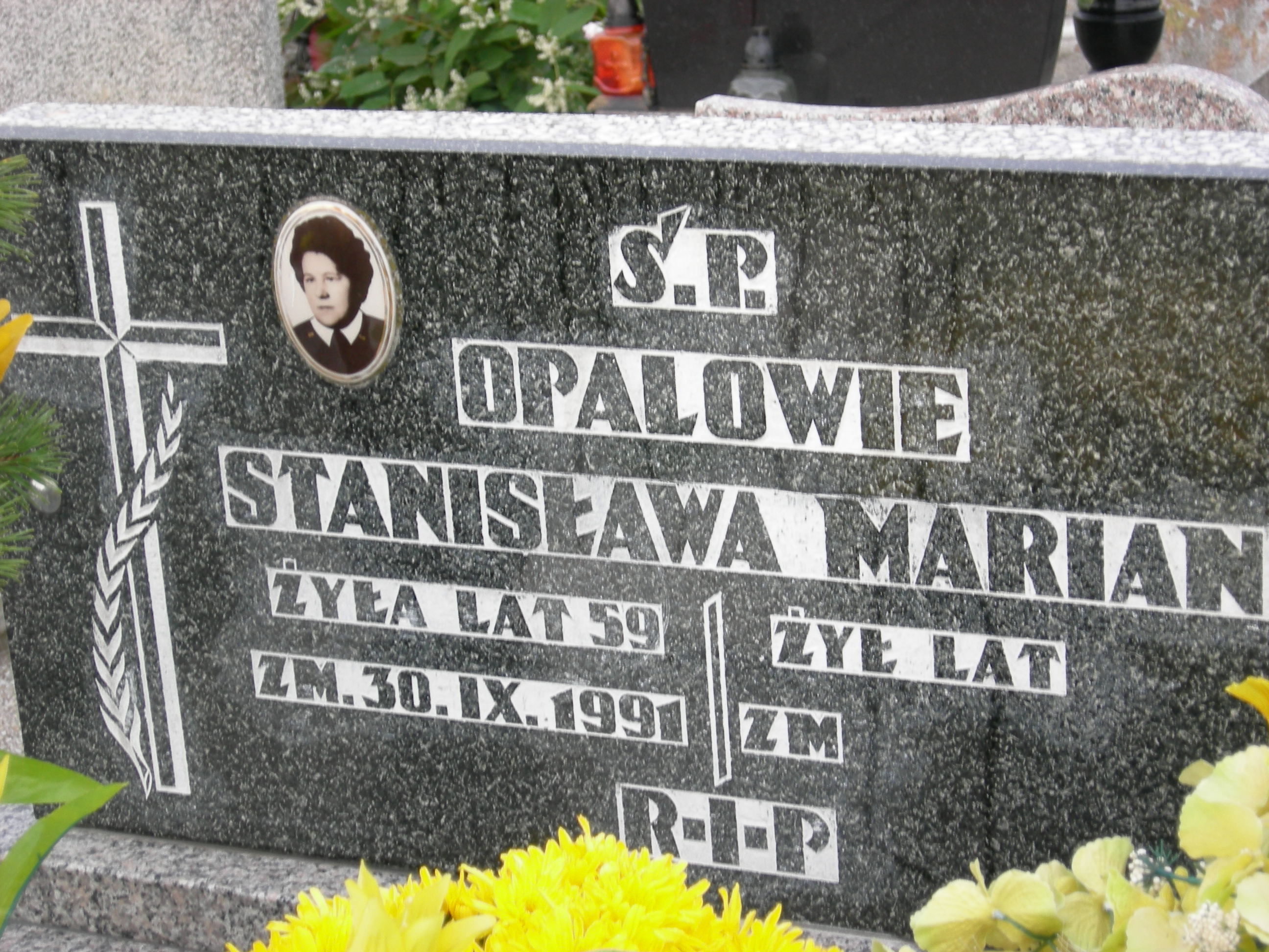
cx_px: 634
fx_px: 3116
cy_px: 476
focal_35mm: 85
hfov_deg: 23.0
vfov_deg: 17.4
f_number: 4.1
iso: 64
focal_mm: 17.7
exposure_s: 1/57.4
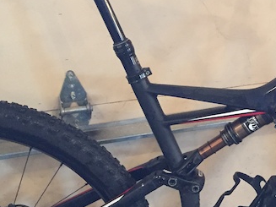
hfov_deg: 26.8
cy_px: 129
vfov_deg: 20.7
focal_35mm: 71
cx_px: 228
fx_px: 566
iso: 320
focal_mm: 4.15
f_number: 2.2
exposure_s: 1/15
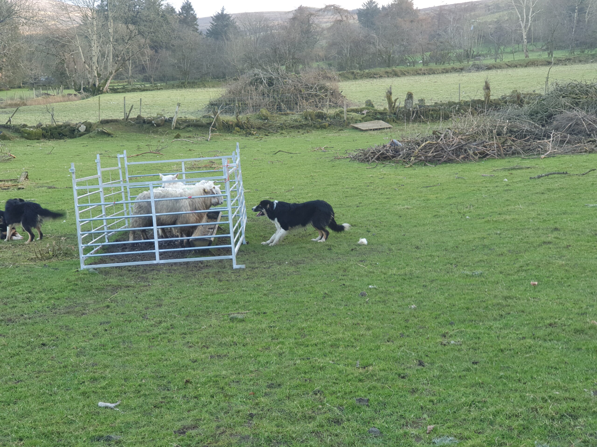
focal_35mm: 52
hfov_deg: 36.8
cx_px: 298
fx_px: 897
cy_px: 224
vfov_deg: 28.0
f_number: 2.4
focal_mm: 6
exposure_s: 1/50
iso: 32
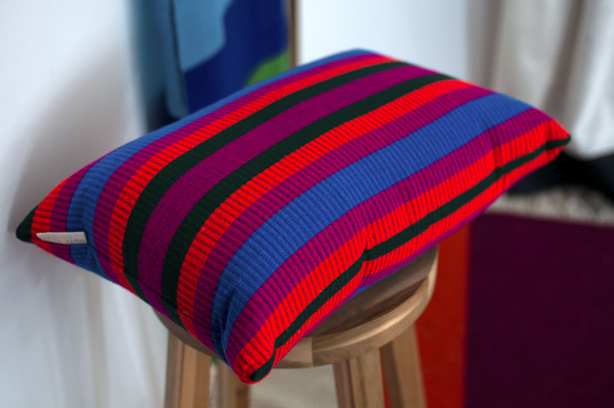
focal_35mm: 52
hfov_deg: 37.9
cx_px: 307
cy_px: 204
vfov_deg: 25.7
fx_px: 894
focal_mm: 35
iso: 200
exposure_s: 1/80
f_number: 2.5
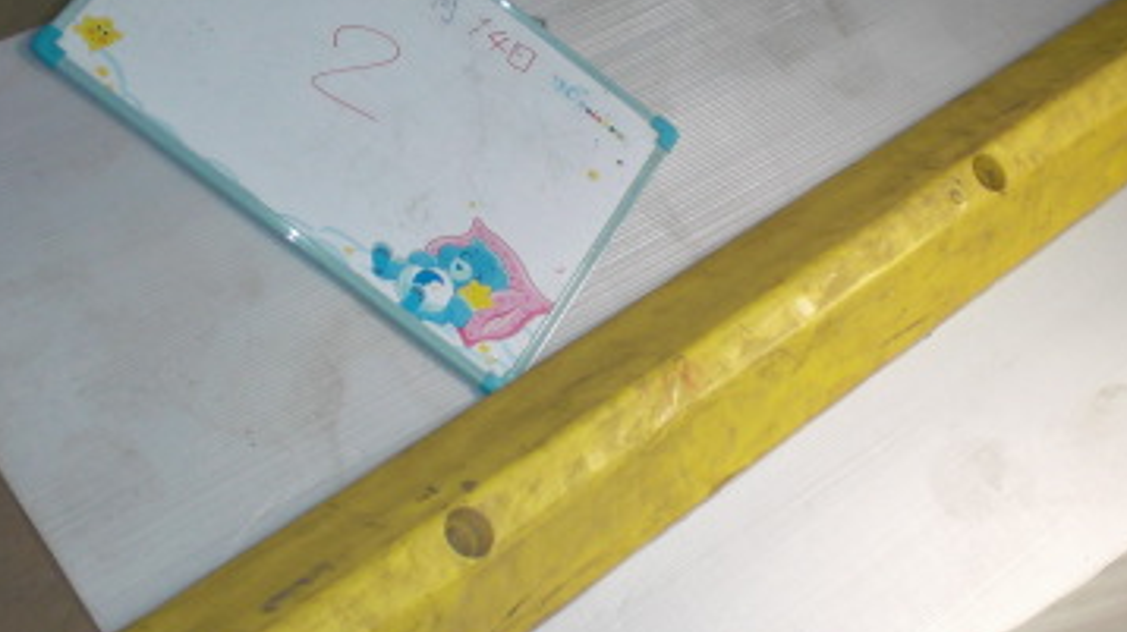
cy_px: 302
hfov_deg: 28.4
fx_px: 2210
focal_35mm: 74
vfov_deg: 16.3
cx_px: 743
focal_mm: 6.3
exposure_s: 1/100
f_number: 3.1
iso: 100
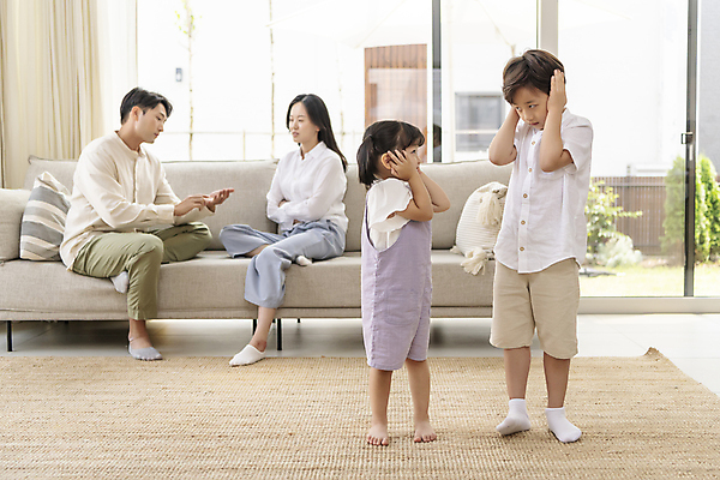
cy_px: 240
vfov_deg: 30.5
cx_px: 360
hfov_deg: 44.5
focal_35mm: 44
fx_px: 880
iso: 250
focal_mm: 44
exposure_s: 1/400
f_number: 2.8
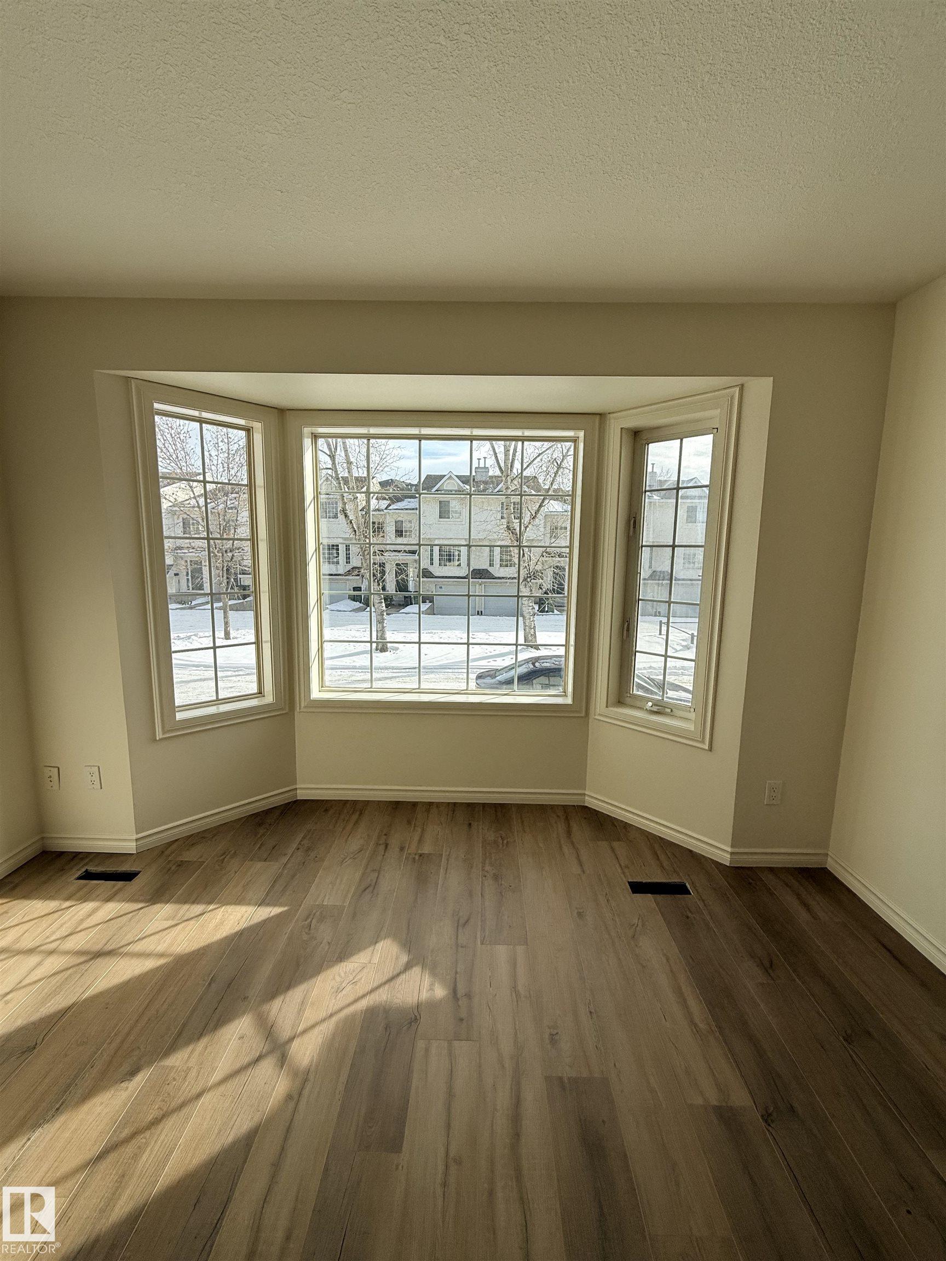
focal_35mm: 14
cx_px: 473
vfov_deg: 102.1
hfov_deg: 85.7
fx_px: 510
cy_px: 630
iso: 50
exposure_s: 1/1497
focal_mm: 2.22
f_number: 2.2
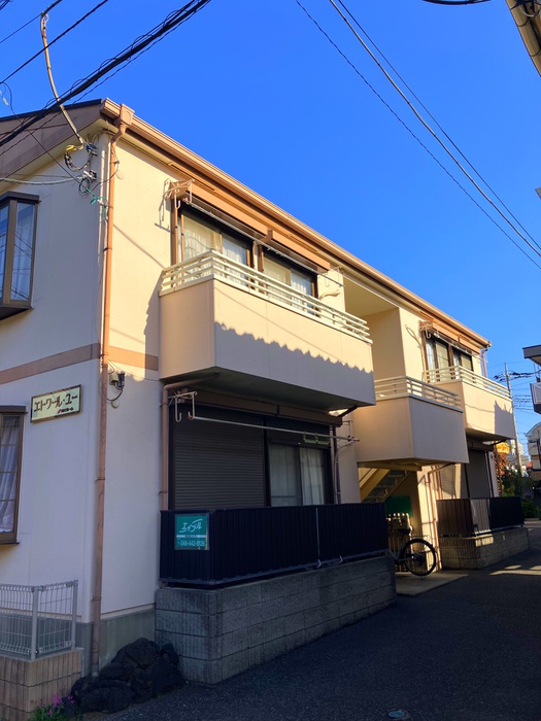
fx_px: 583
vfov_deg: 63.4
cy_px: 360
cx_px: 270
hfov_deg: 49.7
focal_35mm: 28
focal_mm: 3.99
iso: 32
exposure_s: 1/1473
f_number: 1.8
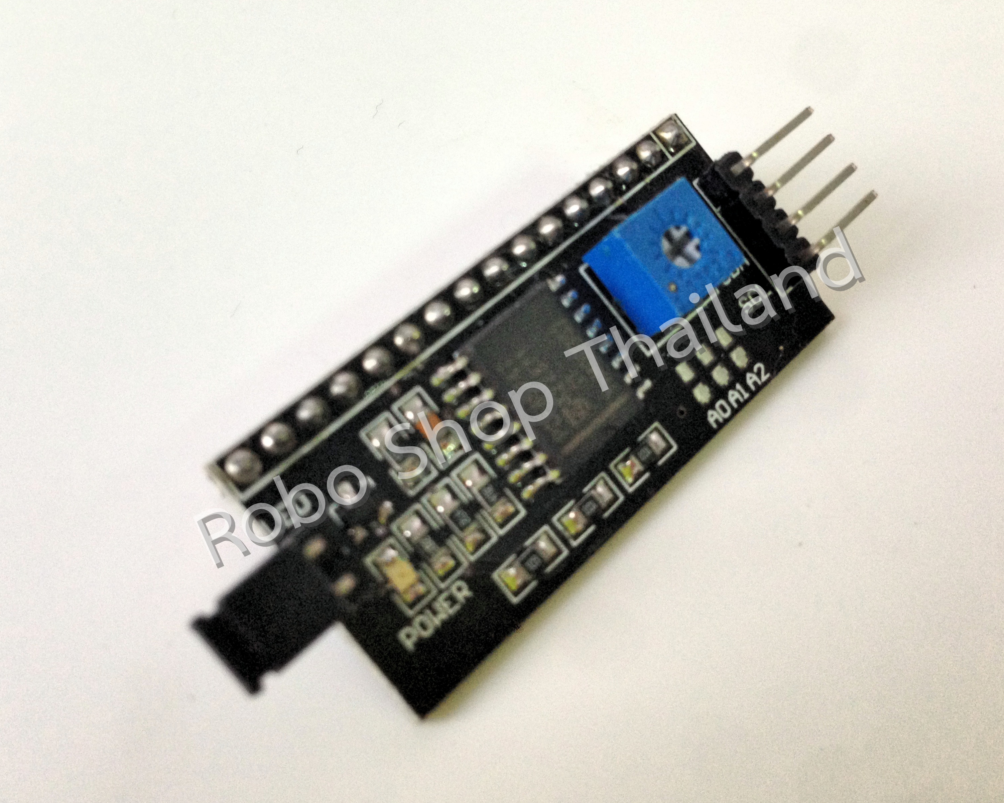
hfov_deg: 51.5
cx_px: 501
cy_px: 404
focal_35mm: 35
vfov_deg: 42.2
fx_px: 1040
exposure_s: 1/20
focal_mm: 4.12
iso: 160
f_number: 2.4
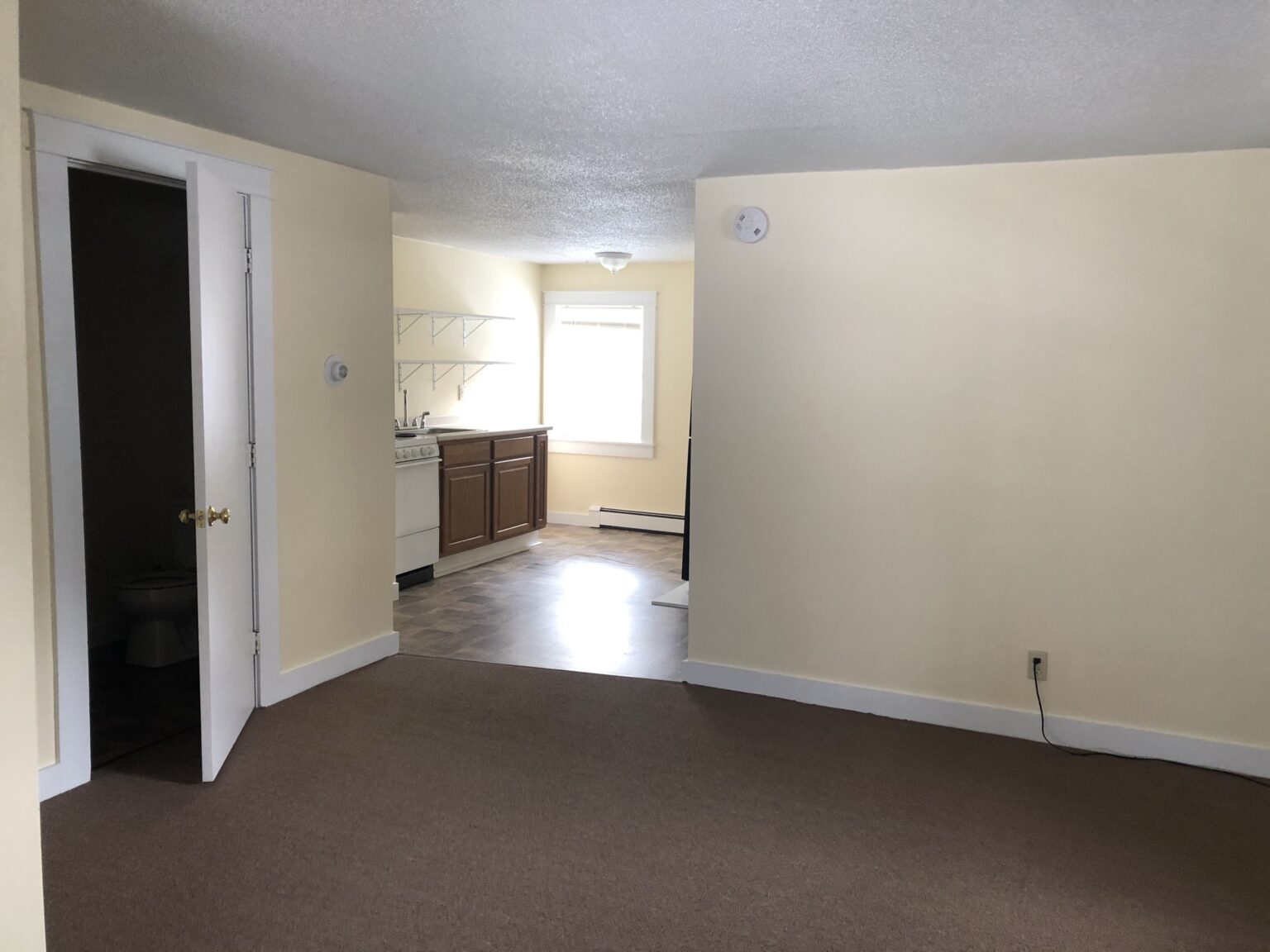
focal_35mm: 28
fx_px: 1027
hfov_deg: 63.4
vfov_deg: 49.7
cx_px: 635
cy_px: 476
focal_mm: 3.99
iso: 32
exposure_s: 1/30
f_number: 1.8
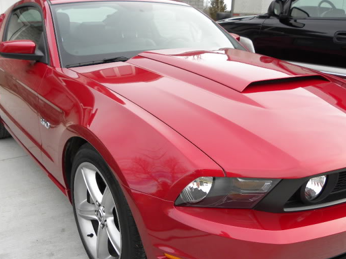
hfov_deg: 47.9
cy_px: 159
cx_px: 176
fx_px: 390
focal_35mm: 39
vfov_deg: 36.6
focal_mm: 4.6
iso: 64
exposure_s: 1/191
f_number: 2.8
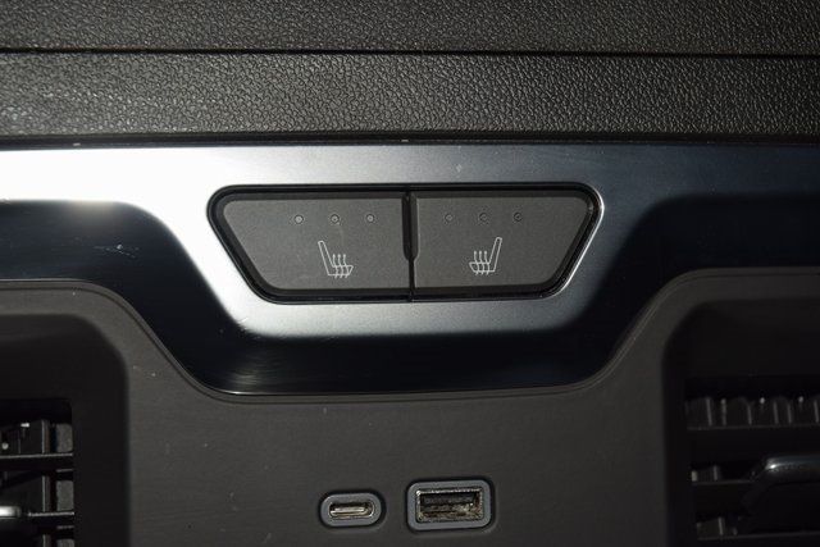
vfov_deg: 15.2
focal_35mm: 90
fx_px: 2050
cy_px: 274
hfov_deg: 22.6
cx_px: 410
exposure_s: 1/125
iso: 100
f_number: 8
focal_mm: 60
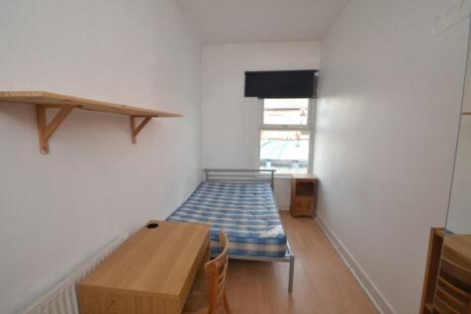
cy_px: 157
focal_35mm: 15
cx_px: 236
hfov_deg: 100.4
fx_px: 196
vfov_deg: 77.3
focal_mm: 10
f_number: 5.6
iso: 400
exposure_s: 1/125
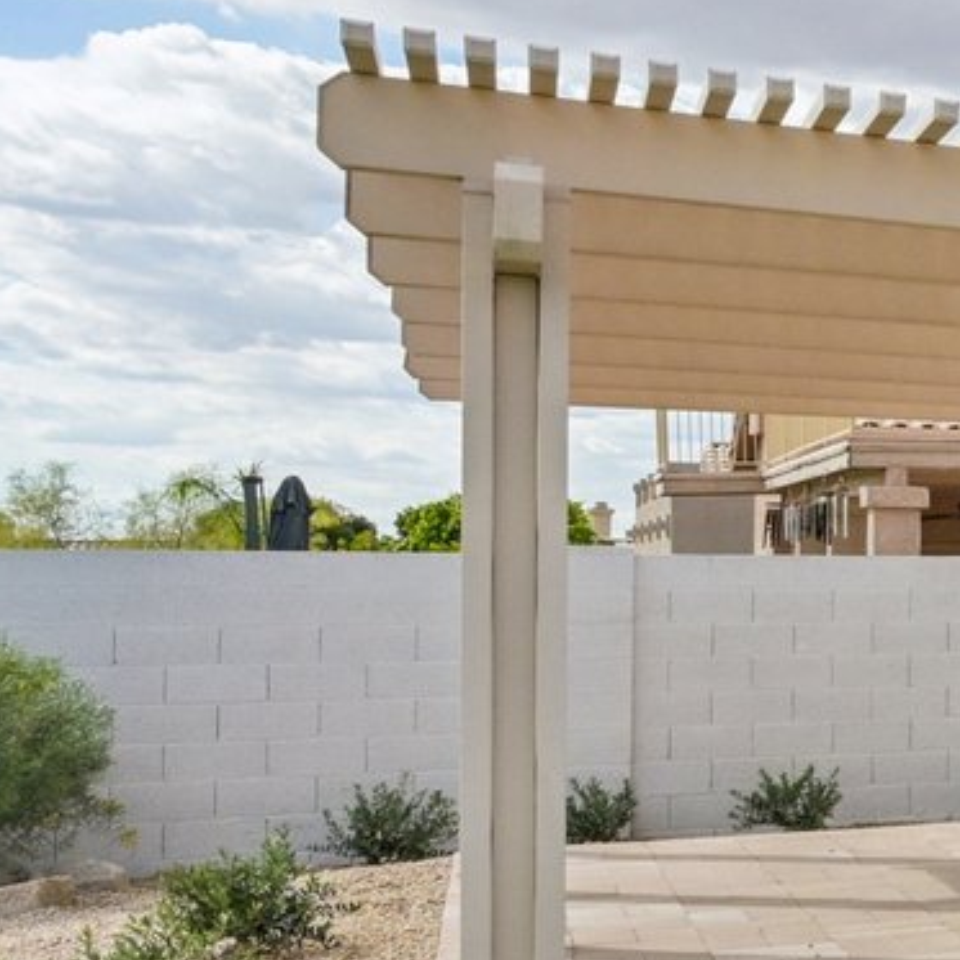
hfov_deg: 15.9
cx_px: 2159
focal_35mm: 70
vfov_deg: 24.6
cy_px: 629
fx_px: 2196
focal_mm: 15
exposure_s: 1/1250
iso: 500
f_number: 8
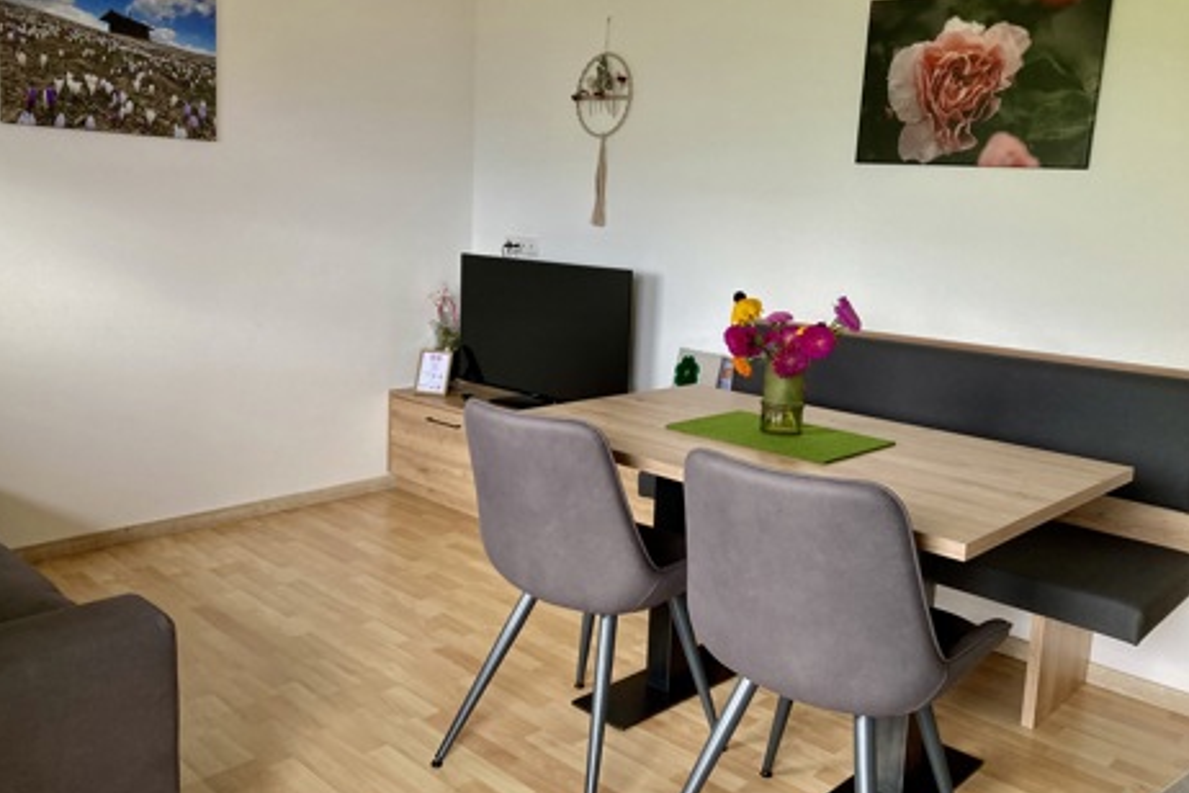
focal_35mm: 30
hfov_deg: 61.9
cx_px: 582
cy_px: 375
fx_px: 991
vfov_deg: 43.6
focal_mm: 3.99
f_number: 1.8
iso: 80
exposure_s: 1/63
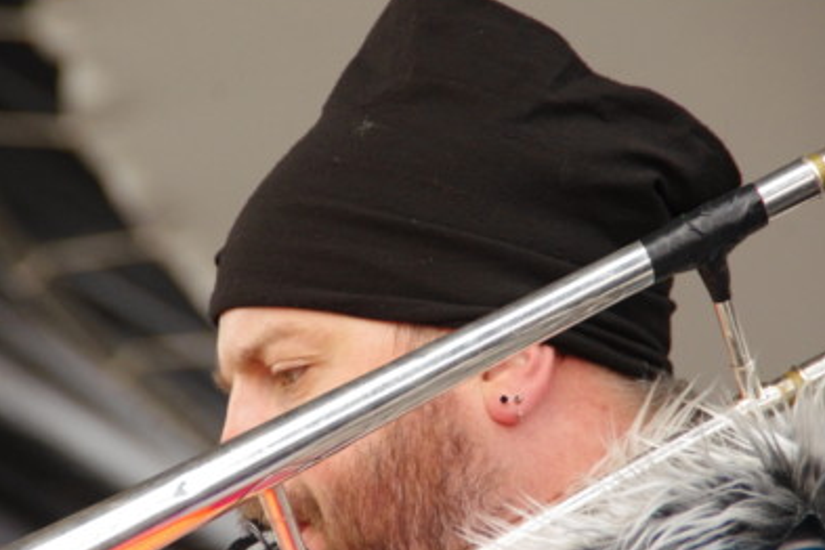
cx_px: 353
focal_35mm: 381
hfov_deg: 5.4
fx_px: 8731
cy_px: 333
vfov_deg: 3.6
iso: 3200
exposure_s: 1/160
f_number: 6.3
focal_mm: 200
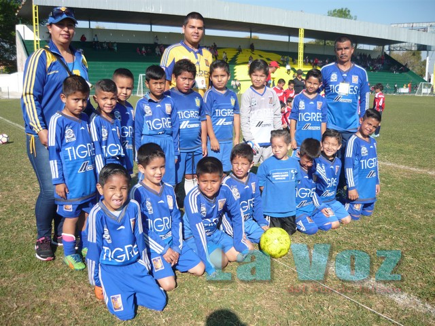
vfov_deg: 42.9
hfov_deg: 55.4
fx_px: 415
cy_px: 163
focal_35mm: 33
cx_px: 218
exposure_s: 1/160
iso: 100
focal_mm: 5.5
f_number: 8
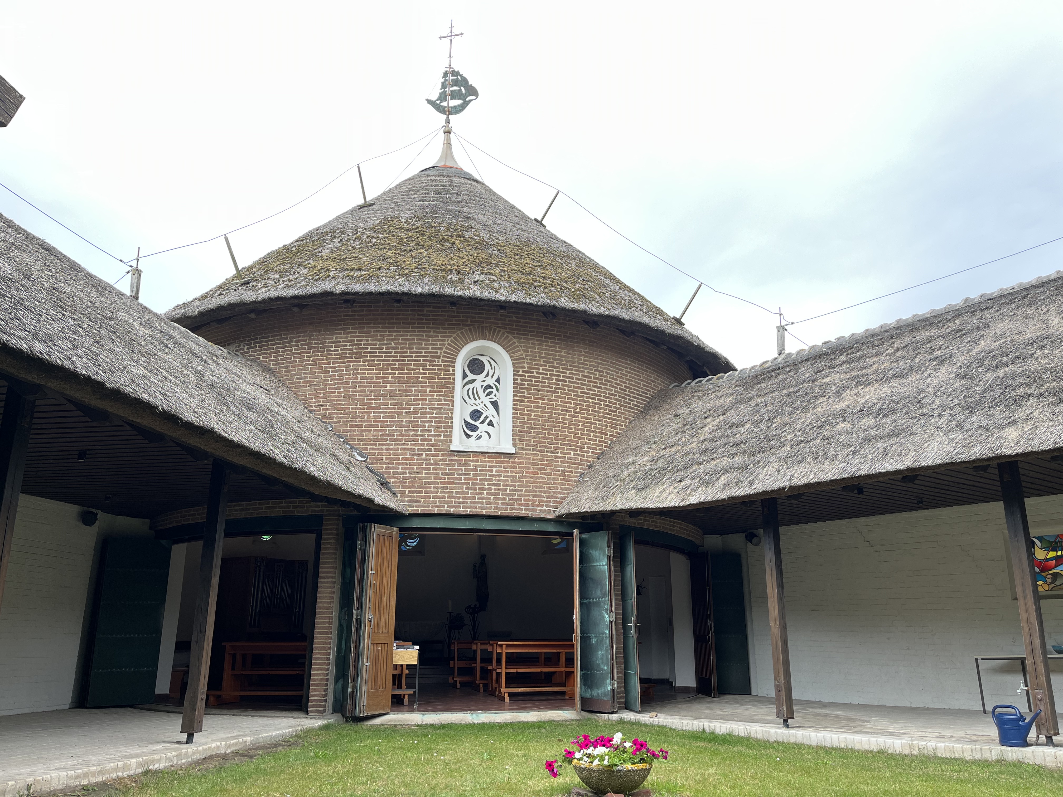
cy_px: 398
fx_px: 798
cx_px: 532
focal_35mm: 26
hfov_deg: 67.3
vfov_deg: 53.1
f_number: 1.6
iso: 50
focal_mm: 5.1
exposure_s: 1/435
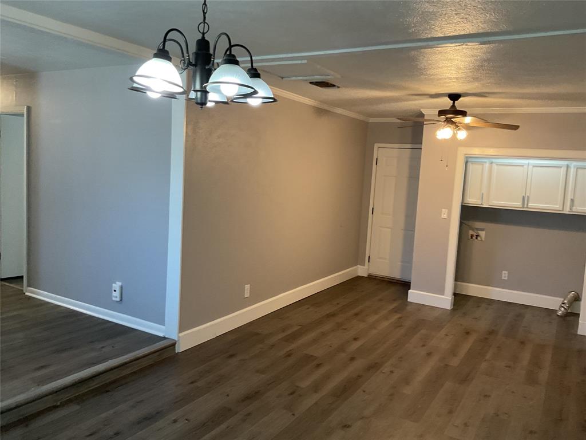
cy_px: 220
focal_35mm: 29
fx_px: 491
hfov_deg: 61.7
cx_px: 293
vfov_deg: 48.2
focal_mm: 3
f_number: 1.8
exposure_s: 1/60
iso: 160
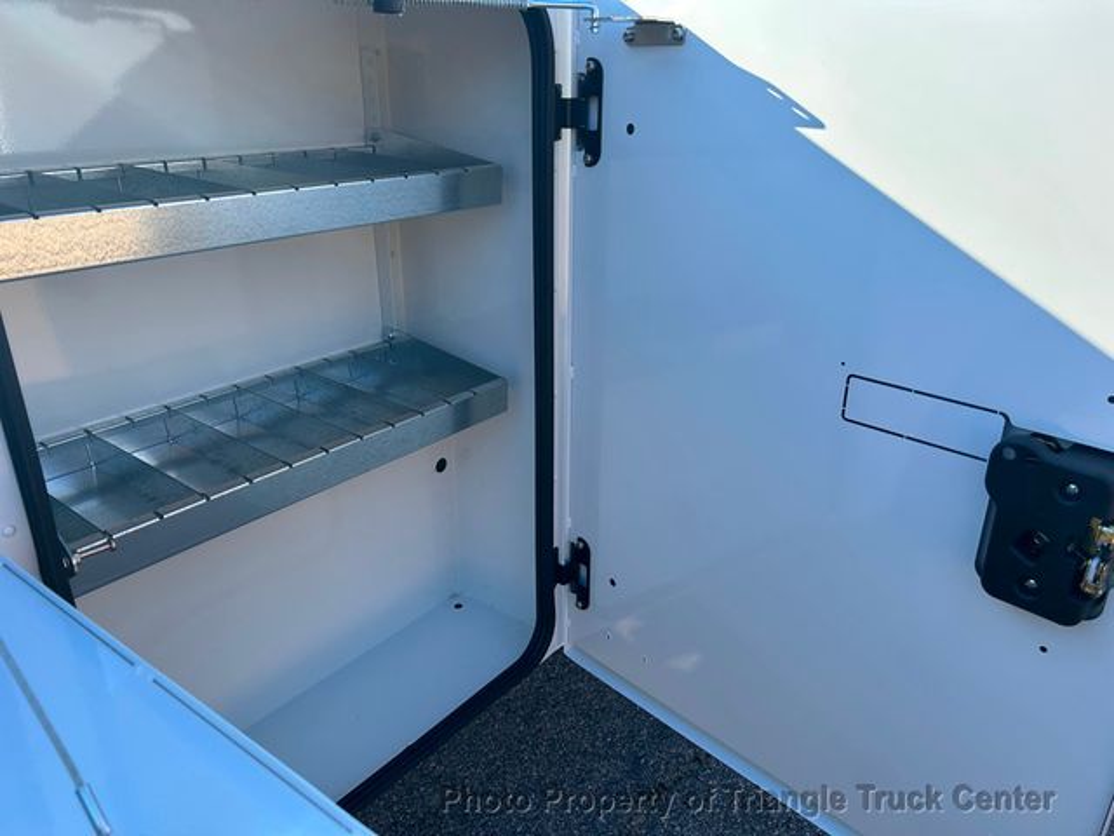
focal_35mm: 26
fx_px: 837
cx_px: 557
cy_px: 418
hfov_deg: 67.3
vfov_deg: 53.1
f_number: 1.5
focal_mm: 5.7
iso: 50
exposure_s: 1/965
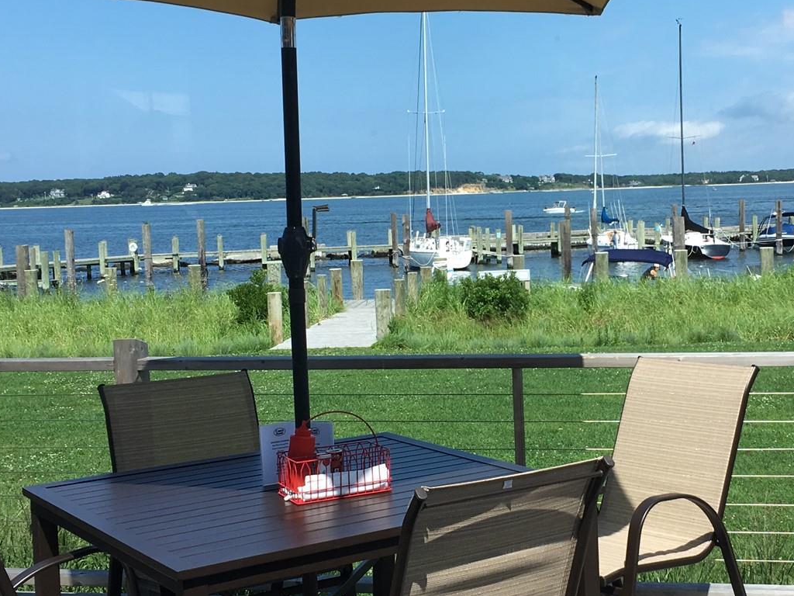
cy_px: 295
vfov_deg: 25.2
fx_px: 1330
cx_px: 539
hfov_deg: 32.9
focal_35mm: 58
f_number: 2.2
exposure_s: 1/894
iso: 25
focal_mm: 4.15
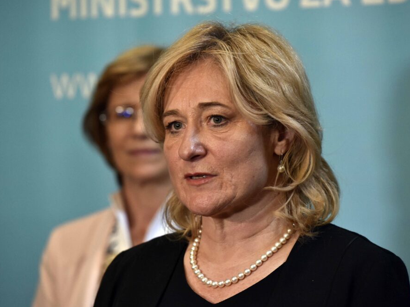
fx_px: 2641
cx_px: 211
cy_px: 151
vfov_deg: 6.7
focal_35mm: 223
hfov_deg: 8.9
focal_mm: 200
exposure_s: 1/125
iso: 1600
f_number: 4.5
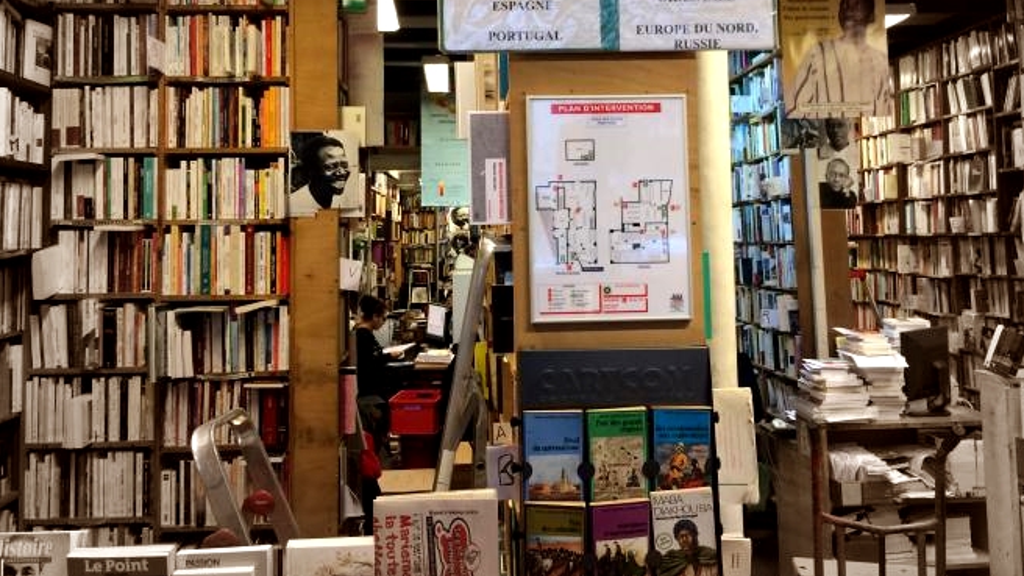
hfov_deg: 61.0
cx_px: 517
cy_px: 189
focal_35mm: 32
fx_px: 869
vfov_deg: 36.3
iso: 100
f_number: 2.2
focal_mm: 4.15
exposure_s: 1/33
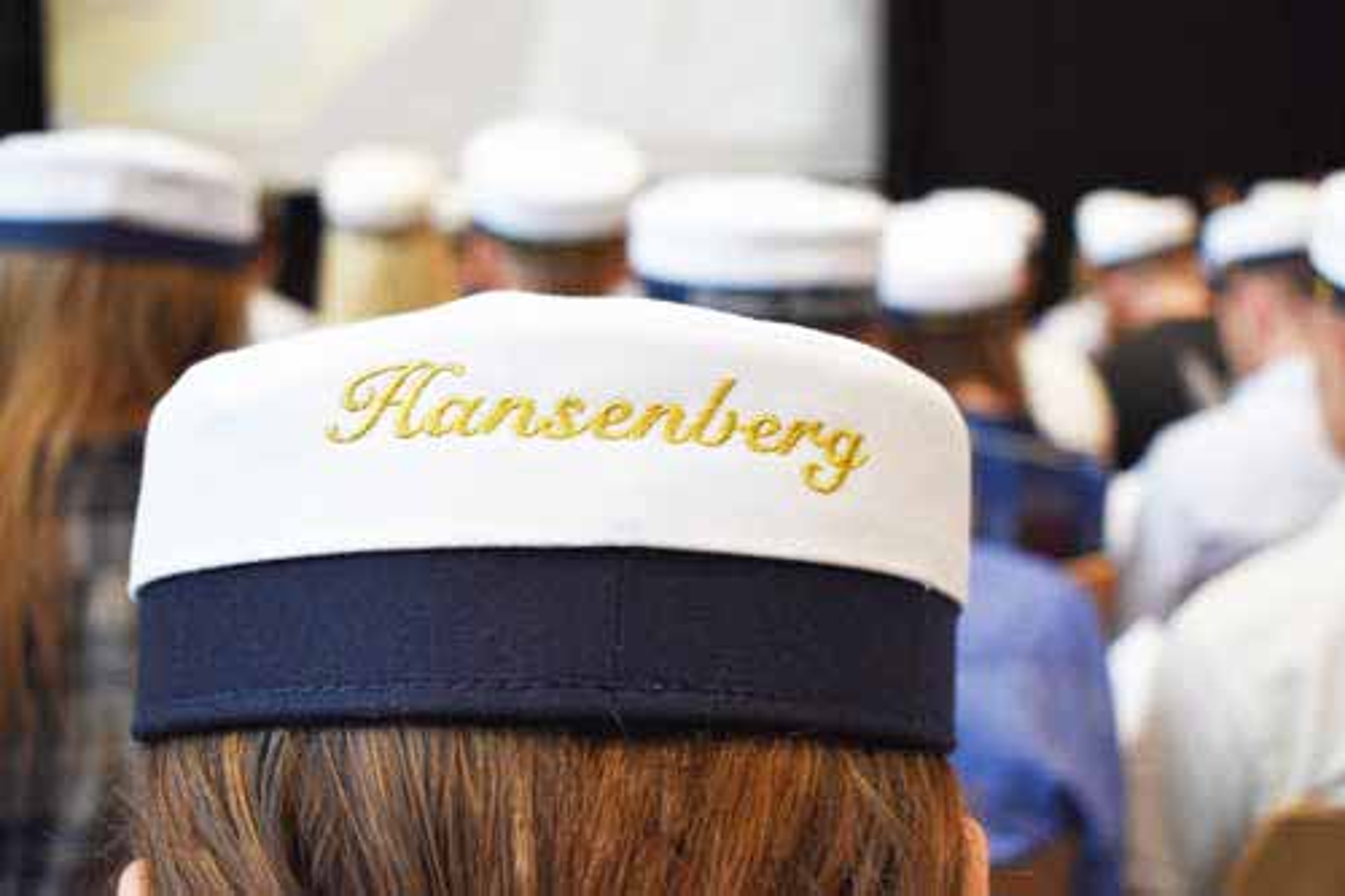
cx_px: 672
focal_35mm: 48
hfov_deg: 41.1
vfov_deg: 28.1
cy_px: 448
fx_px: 1793
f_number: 5
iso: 400
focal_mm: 32
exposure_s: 1/100
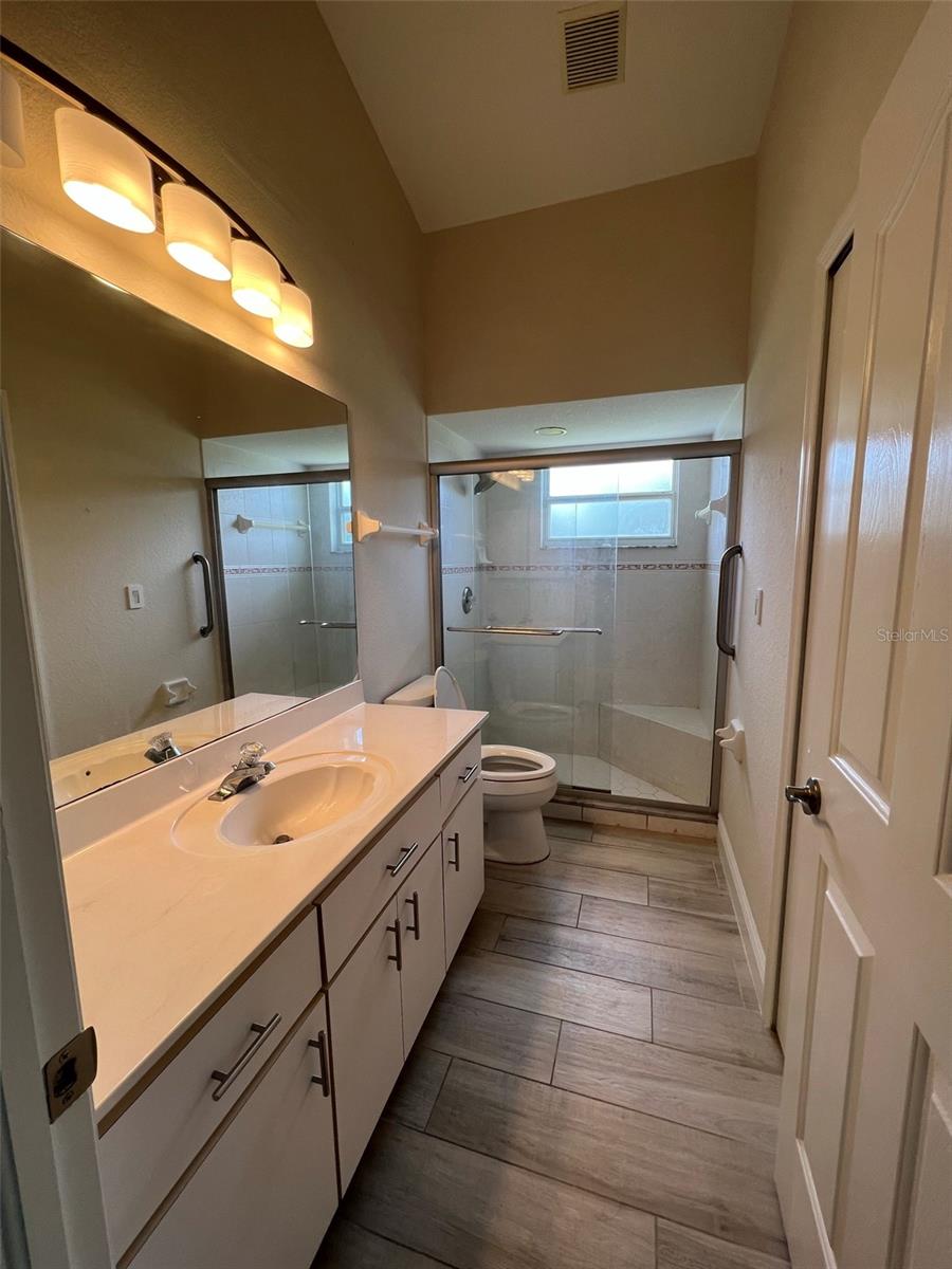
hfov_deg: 89.9
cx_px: 476
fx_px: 477
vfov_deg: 106.2
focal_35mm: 13
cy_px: 634
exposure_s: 1/120
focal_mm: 1.57
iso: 40
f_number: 1.8
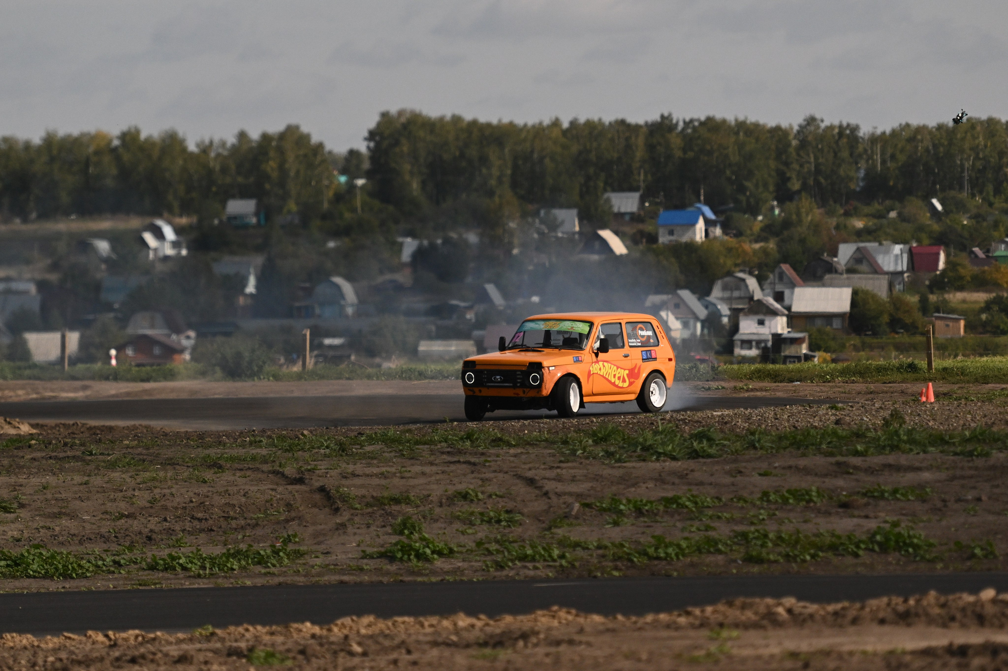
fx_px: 6495
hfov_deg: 8.9
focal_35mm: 232
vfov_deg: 5.9
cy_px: 336
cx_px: 504
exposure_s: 1/32000
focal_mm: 155
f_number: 2.8
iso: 1000
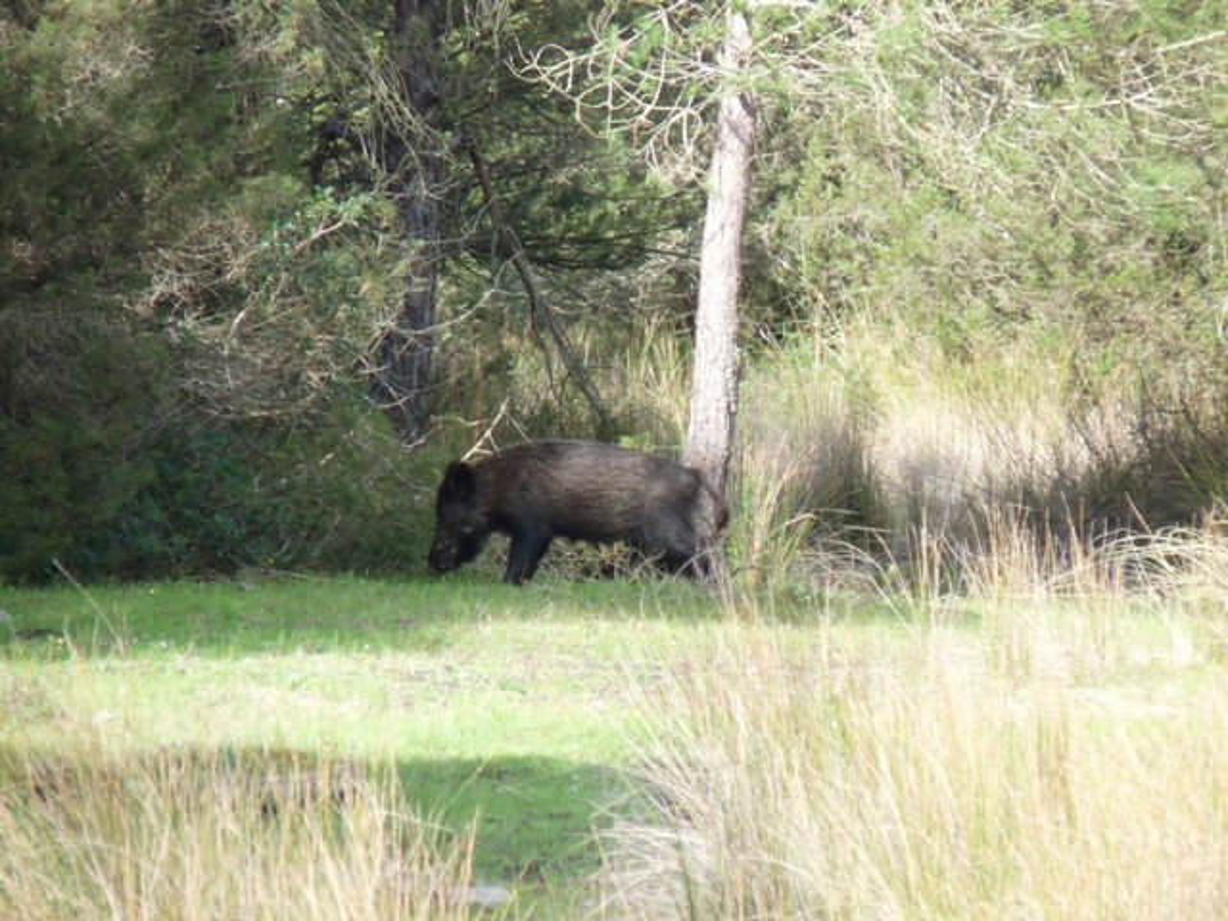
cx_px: 614
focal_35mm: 486
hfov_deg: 4.1
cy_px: 460
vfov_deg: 3.1
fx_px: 17241
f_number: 4.4
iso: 100
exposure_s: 1/125
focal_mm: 86.4
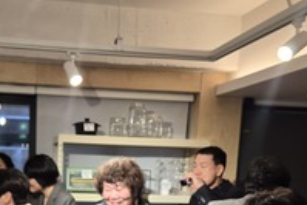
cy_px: 210
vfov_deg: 26.5
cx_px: 69
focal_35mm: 48
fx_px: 410
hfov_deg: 39.7
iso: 80
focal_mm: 5.4
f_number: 1.8
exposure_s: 1/120
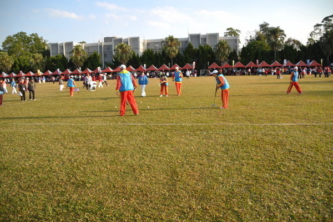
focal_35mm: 27
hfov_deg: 67.4
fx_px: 250
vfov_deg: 47.9
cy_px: 111
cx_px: 166
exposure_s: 1/400
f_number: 3.5
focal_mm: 18
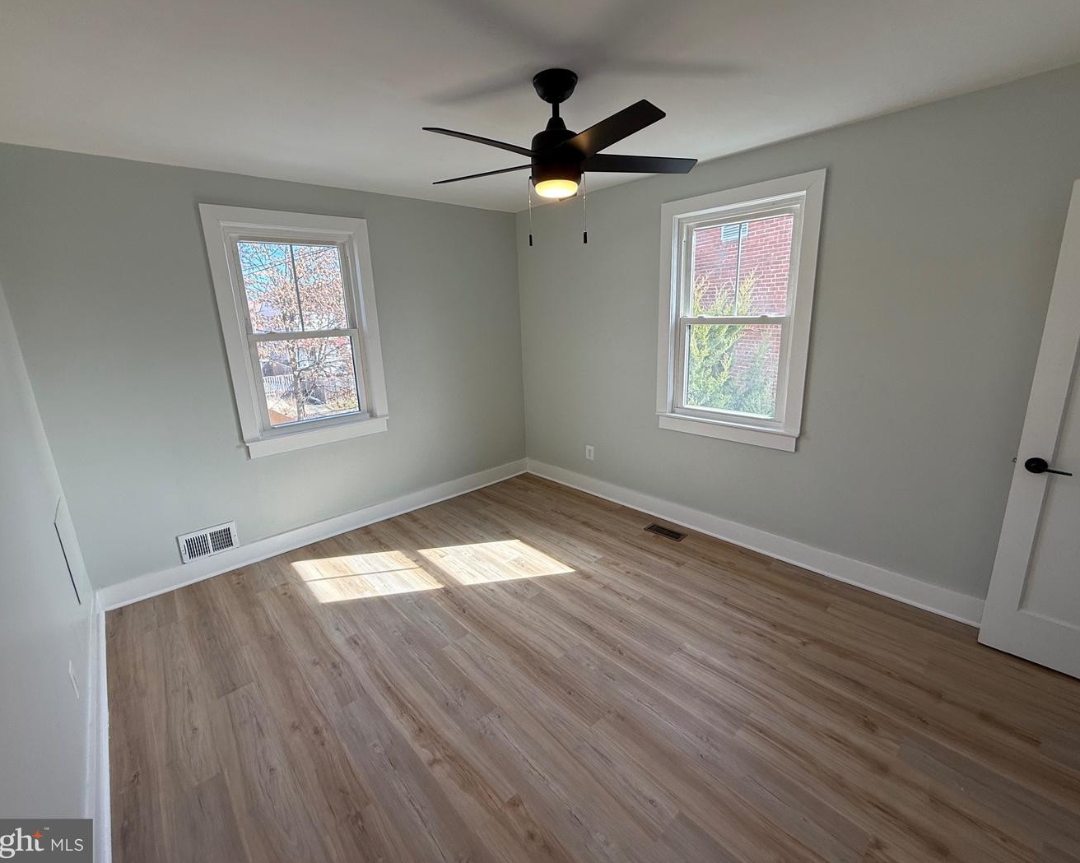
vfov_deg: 84.0
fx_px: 479
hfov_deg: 96.8
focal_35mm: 15
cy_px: 422
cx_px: 541
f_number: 2.2
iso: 50
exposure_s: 1/157
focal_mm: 2.22
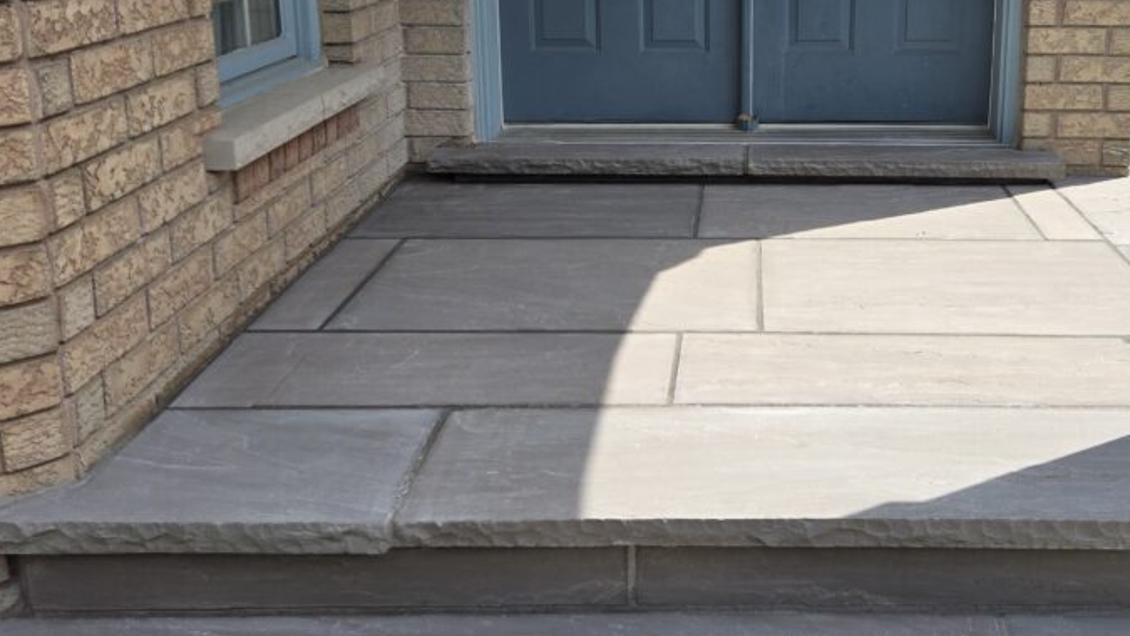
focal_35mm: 38
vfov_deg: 30.3
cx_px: 742
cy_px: 109
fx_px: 1139
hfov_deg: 51.9
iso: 25
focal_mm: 5.4
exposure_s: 1/1061
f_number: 1.8
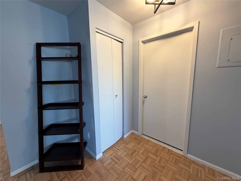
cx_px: 120
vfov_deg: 85.7
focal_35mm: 14
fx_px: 97
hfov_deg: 102.1
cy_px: 90
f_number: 2.2
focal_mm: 2.22
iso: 250
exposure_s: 1/120
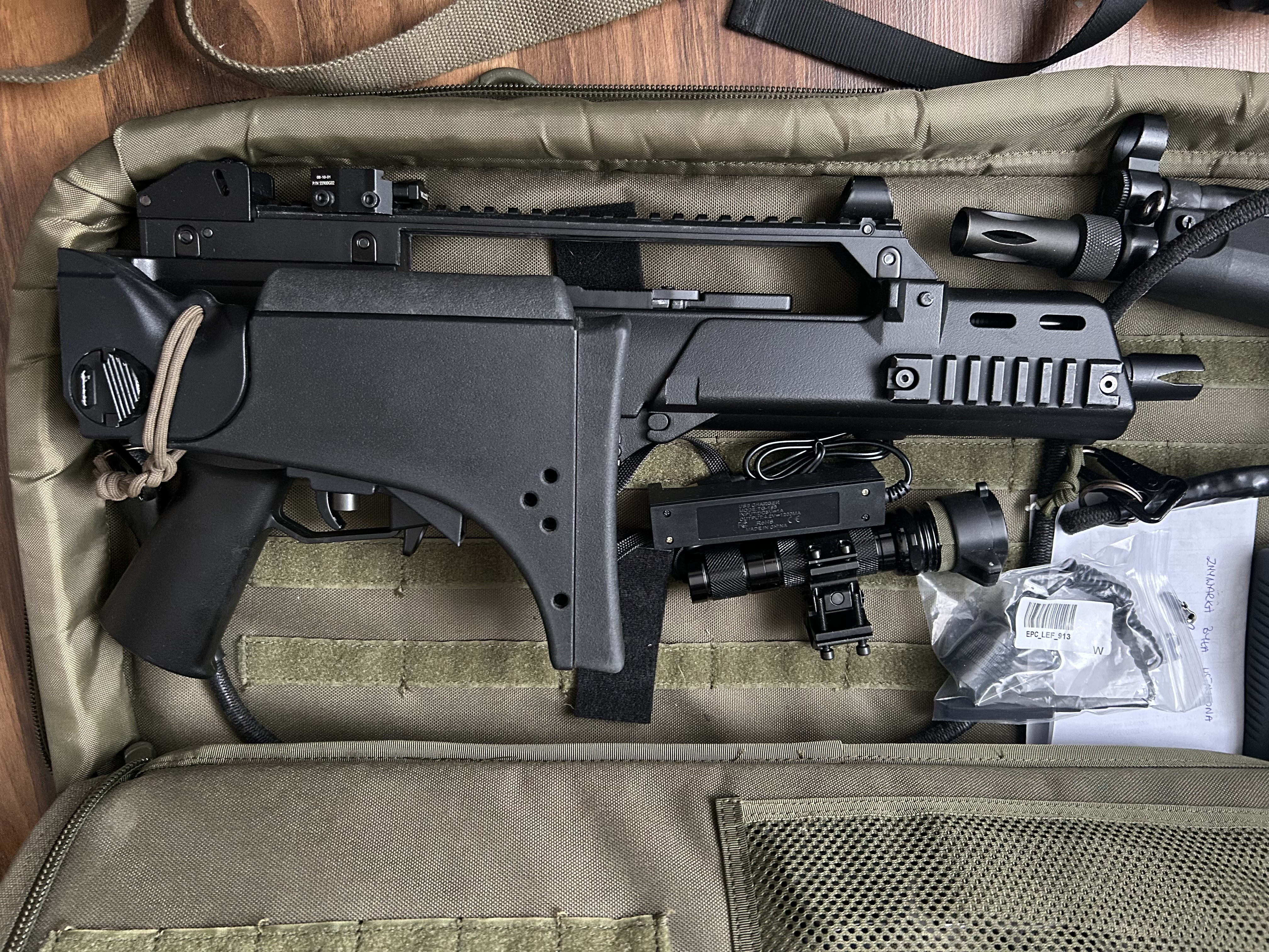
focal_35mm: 26
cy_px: 476
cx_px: 634
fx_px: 953
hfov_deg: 67.3
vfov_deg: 53.1
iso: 640
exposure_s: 1/32
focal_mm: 5.7
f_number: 1.5
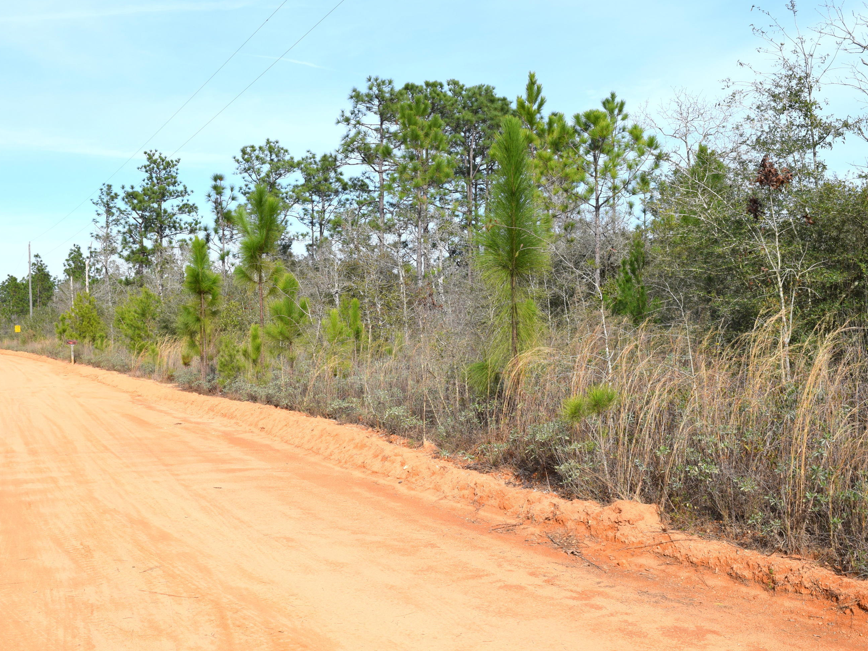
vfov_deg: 34.7
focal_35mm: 42
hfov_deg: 45.2
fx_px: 1042
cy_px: 327
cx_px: 426
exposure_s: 1/400
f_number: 10
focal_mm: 25
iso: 200
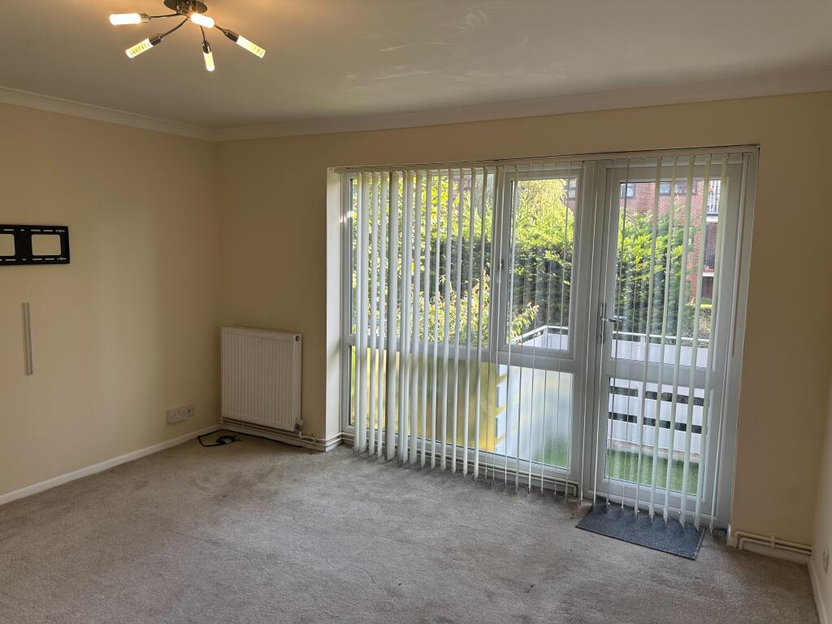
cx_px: 416
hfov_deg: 71.6
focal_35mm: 24
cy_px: 312
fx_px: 577
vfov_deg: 56.8
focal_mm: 6.86
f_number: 1.78
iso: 64
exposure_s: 1/153
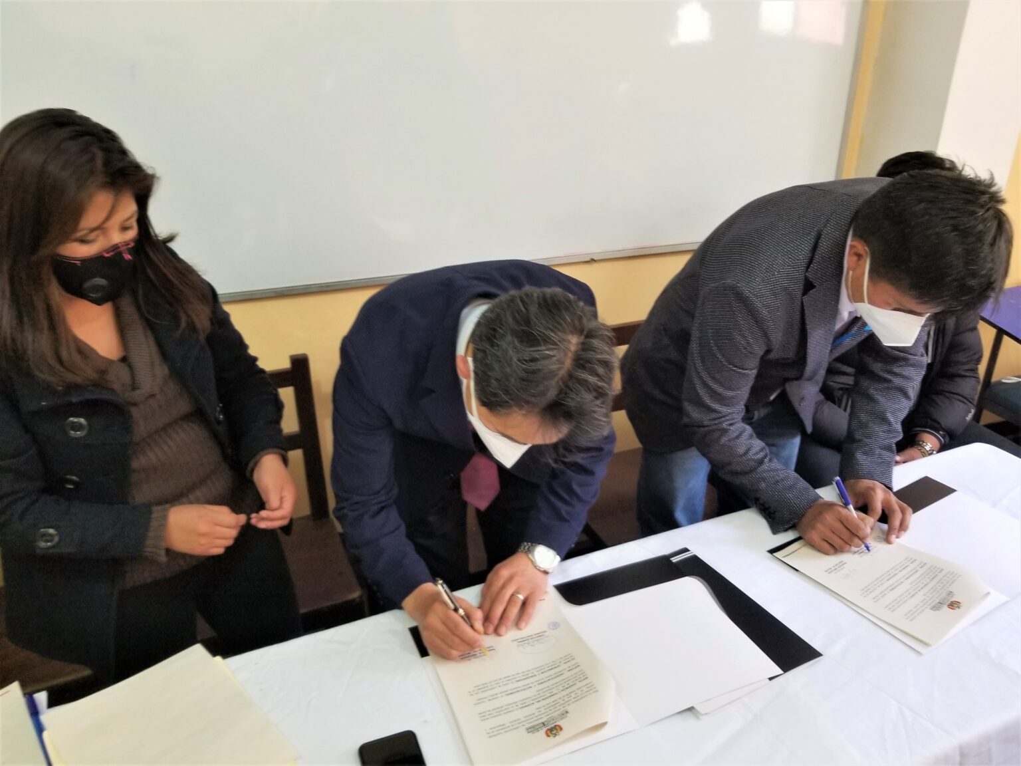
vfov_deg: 53.1
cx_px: 510
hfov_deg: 67.3
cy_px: 383
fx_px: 767
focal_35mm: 26
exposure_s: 1/33
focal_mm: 4.3
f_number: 1.7
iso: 160
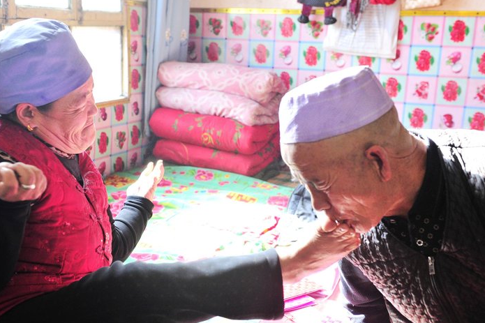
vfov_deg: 30.4
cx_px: 232
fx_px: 593
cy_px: 189
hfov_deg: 44.5
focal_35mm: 44
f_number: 4
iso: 2000
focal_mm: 34
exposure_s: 1/200
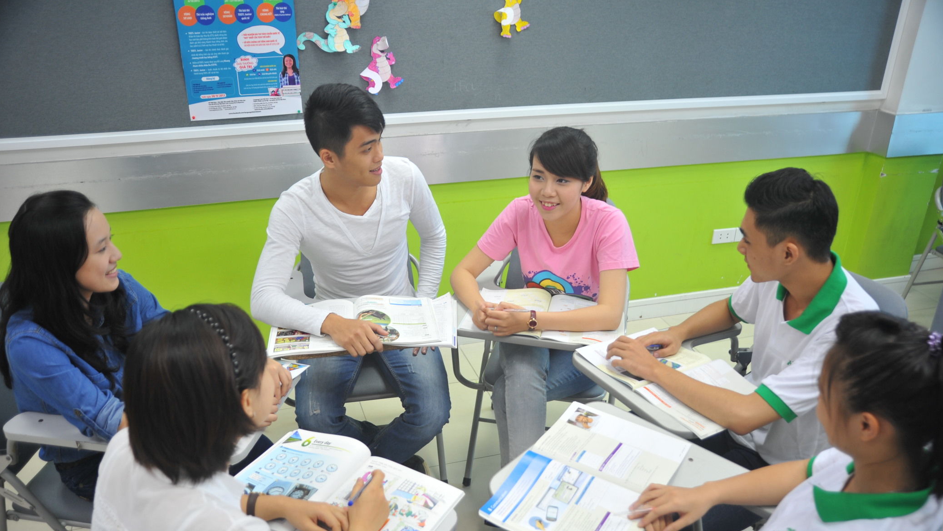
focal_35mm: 30
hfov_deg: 64.3
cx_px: 461
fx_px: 750
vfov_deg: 38.8
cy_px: 313
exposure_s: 1/25
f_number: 4
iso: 400
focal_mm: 28
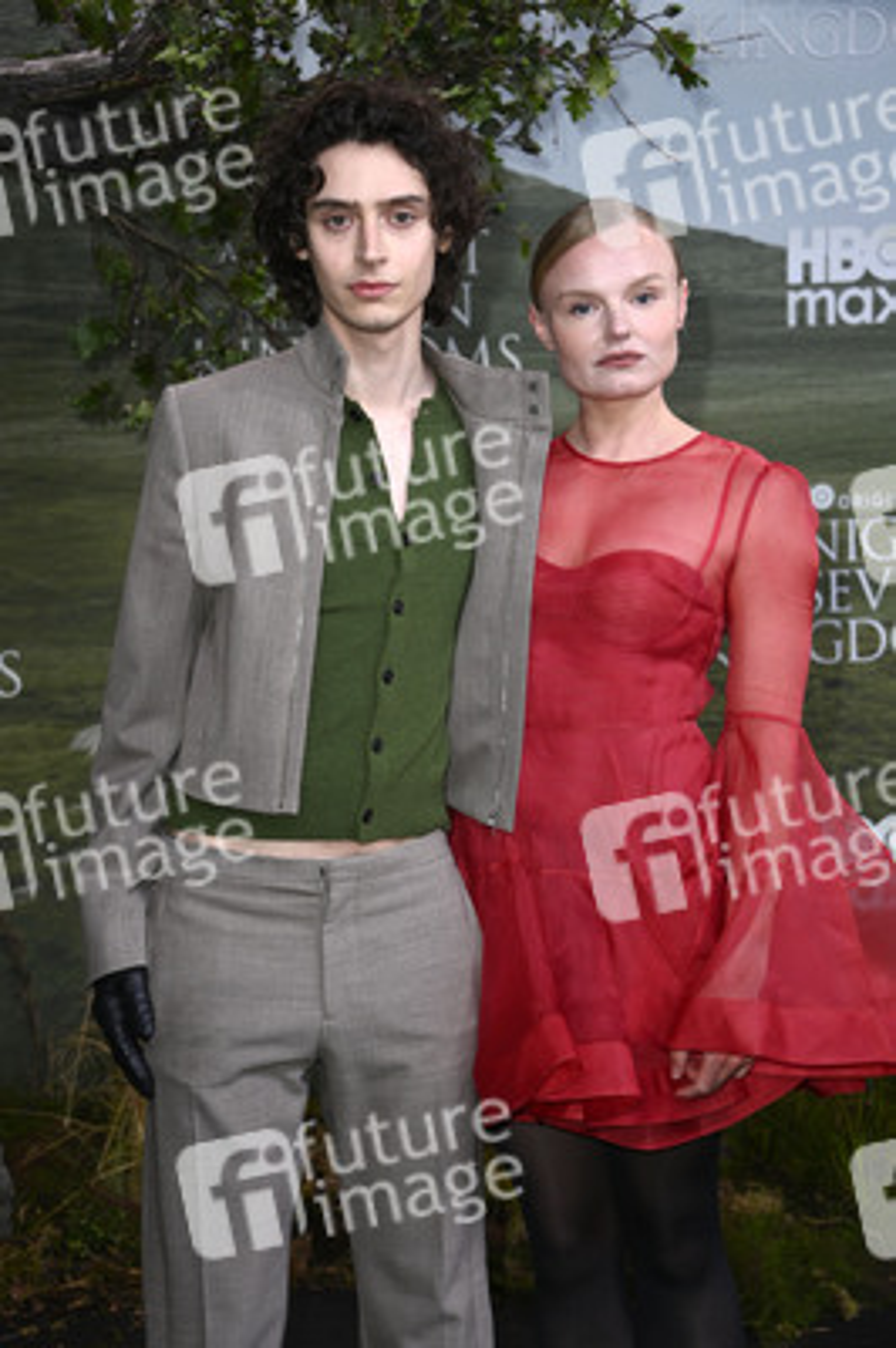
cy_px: 674
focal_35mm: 78
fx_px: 2917
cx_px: 448
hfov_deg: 17.5
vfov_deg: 26.0
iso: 640
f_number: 5.6
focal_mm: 78
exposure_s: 1/250
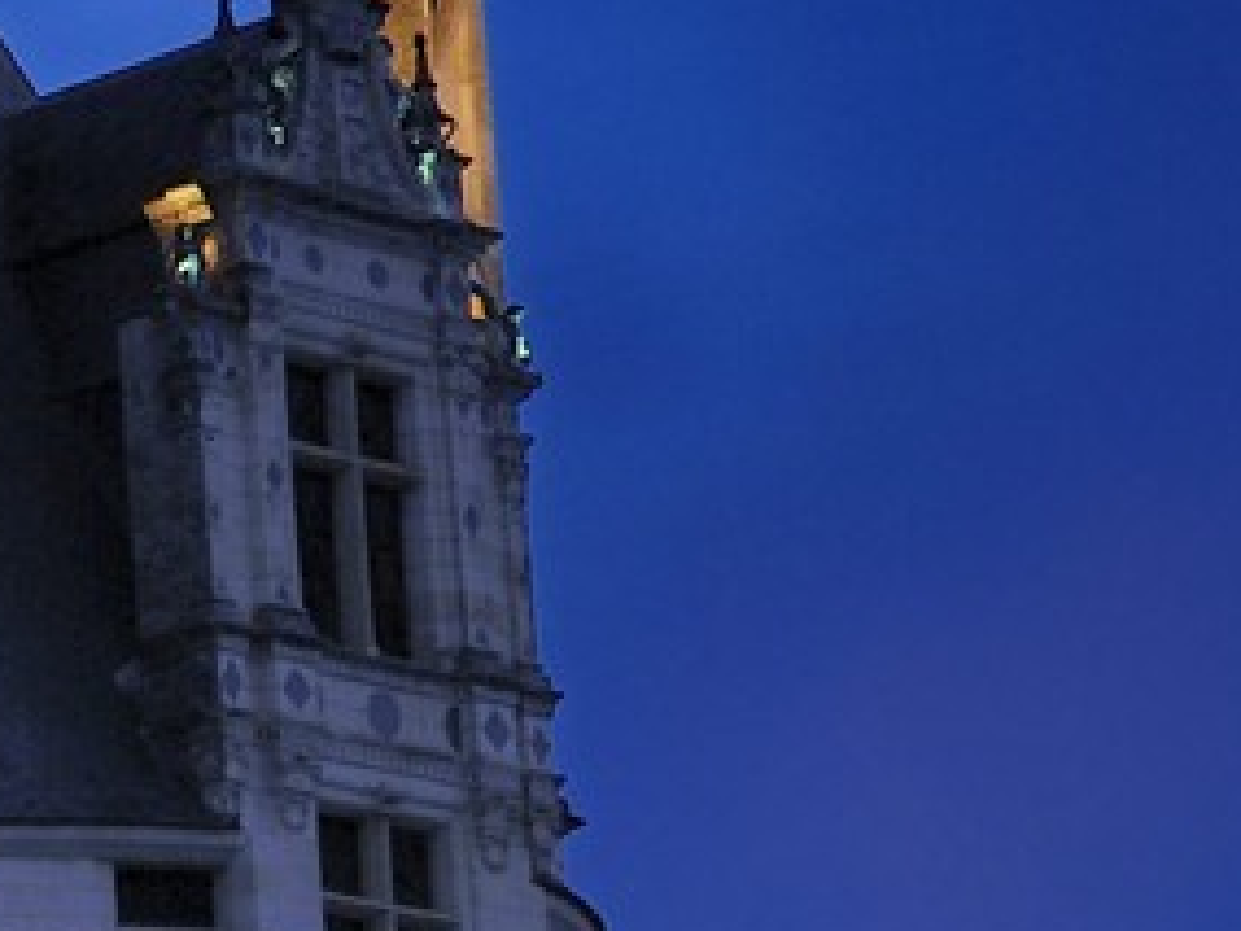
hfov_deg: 7.8
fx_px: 8138
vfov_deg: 6.5
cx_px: -2163
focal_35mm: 227
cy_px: 830
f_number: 6.3
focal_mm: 28
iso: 100
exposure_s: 4.5
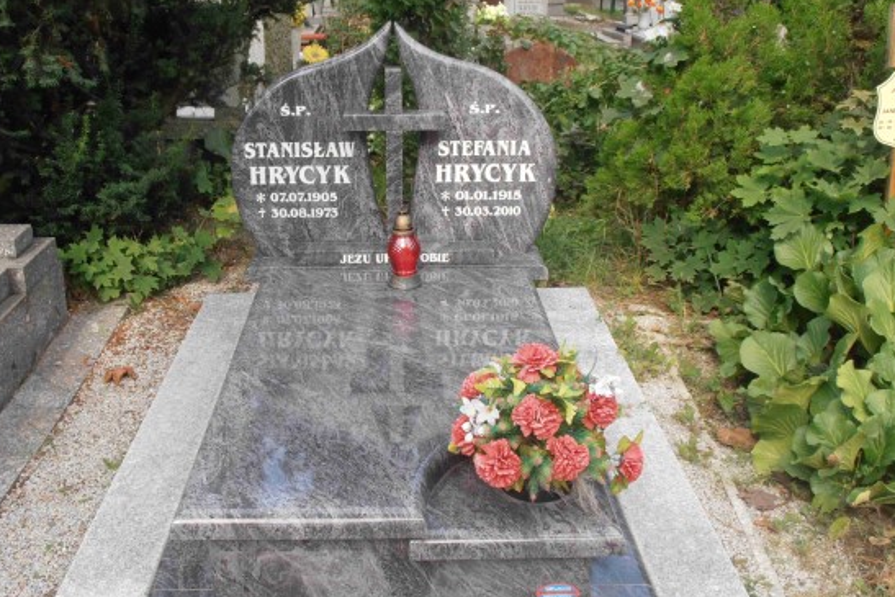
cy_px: 272
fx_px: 1119
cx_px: 393
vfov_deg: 29.9
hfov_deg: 43.5
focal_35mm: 45
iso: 80
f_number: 3.9
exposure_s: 1/200
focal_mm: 6.61
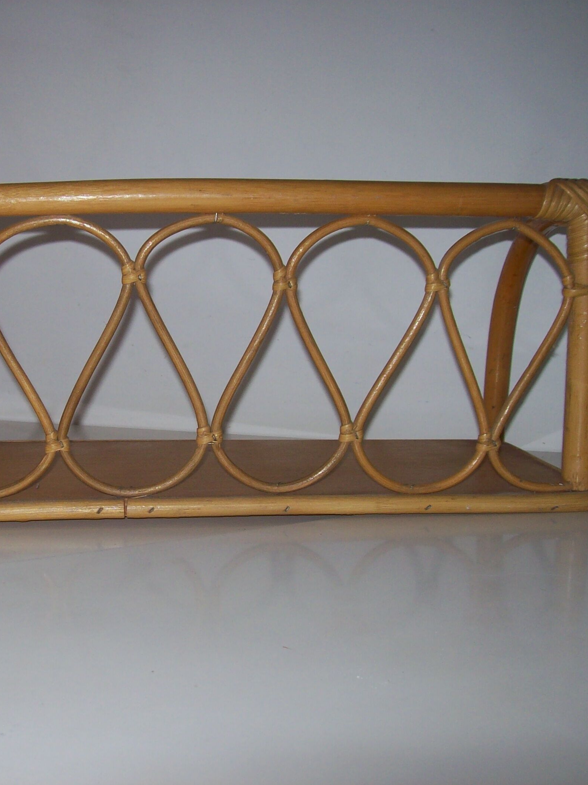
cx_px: 116
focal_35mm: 49
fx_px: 1110
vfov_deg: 38.9
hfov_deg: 29.0
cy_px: 386
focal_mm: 6
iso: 80
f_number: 2.7
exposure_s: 1/64
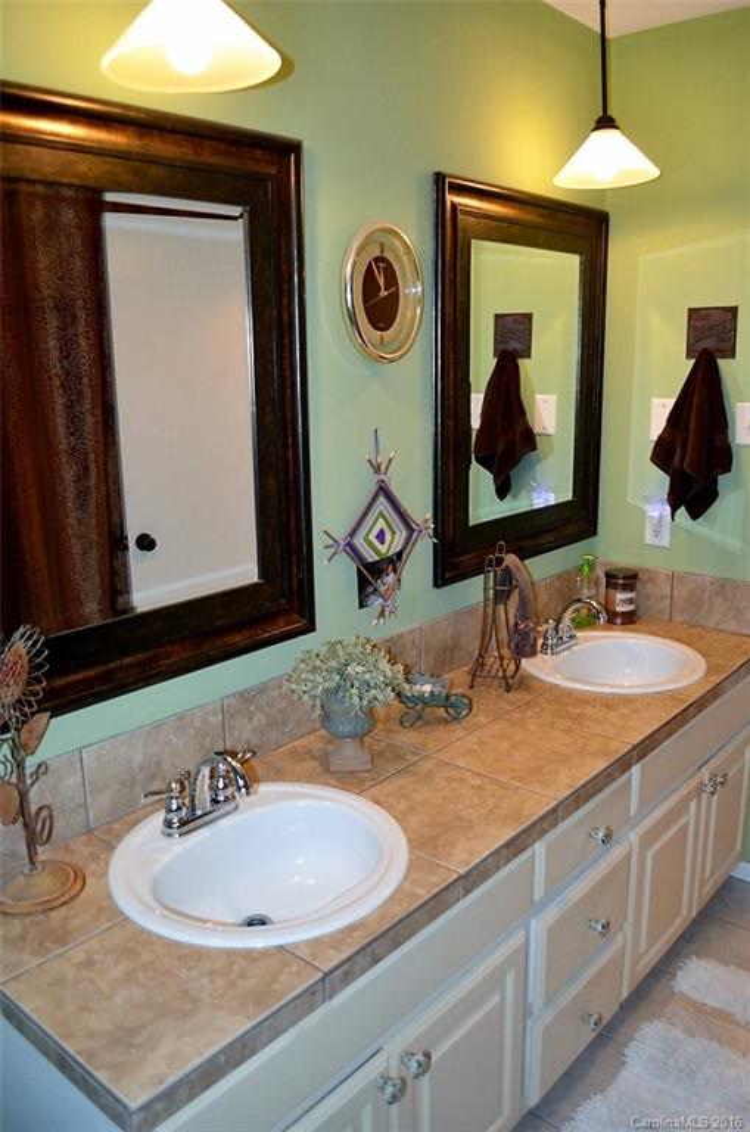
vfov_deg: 67.5
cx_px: 375
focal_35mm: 27
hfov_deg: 47.8
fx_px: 847
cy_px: 566
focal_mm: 18
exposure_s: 1/60
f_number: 3.5
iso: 1000
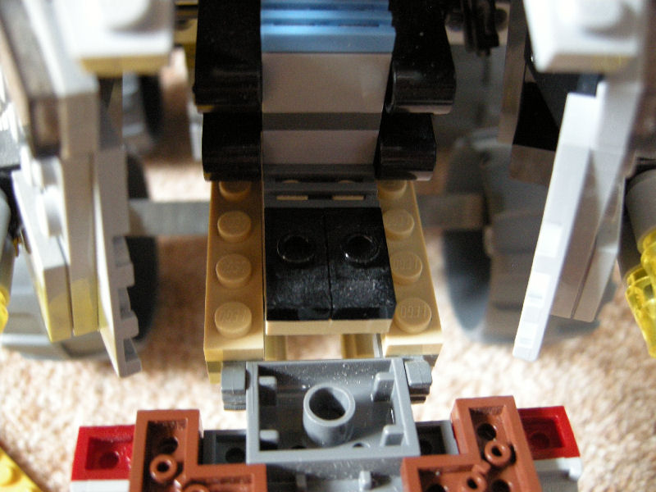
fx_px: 663
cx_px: 328
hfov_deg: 52.6
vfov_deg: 40.7
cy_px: 246
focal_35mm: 35
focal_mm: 7.5
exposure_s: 1/9
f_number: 2.7
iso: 400
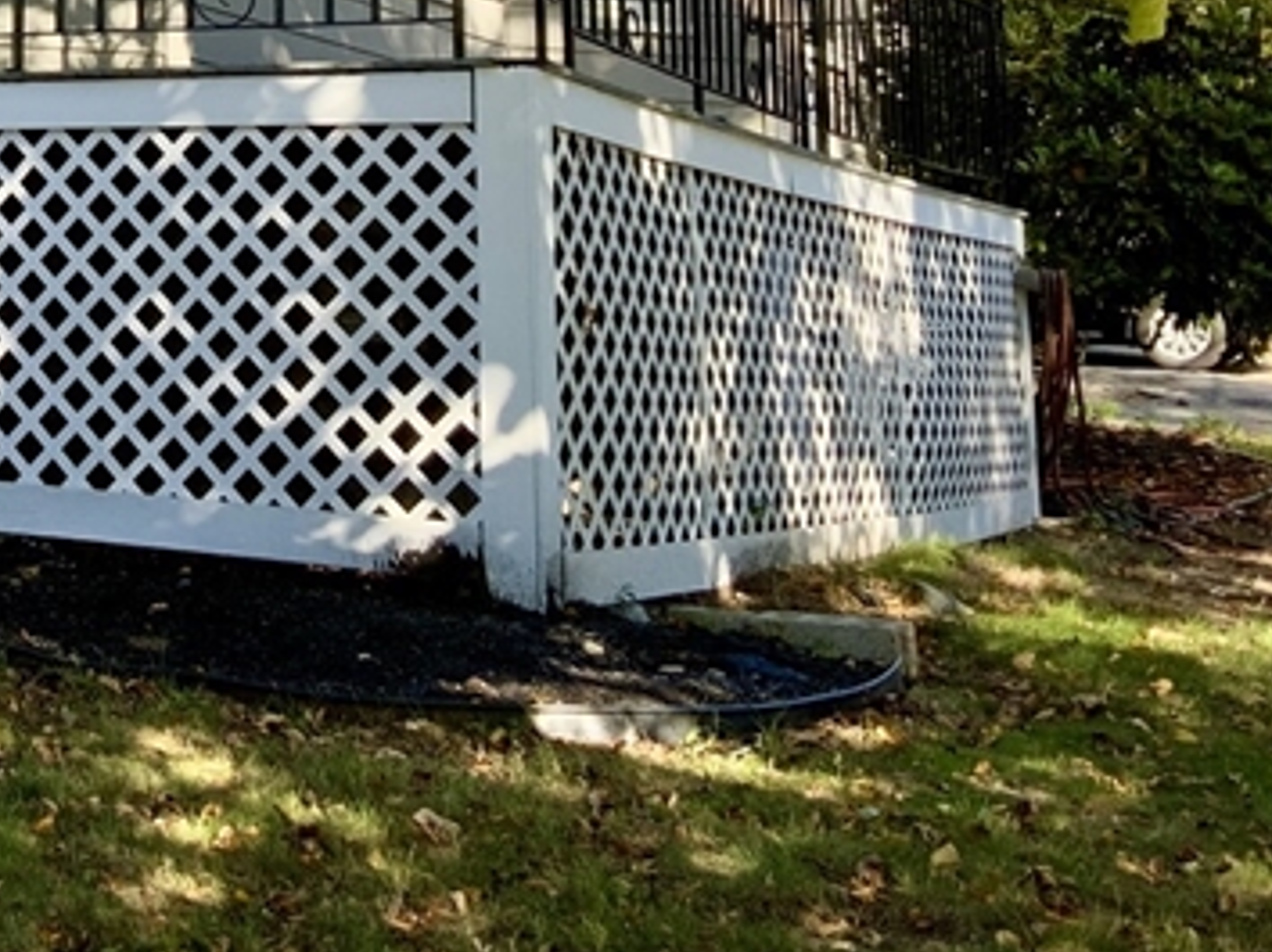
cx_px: -259
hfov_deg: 21.6
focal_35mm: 84
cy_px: -241
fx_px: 3085
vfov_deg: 16.7
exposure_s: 1/327
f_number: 1.8
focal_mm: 3
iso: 16
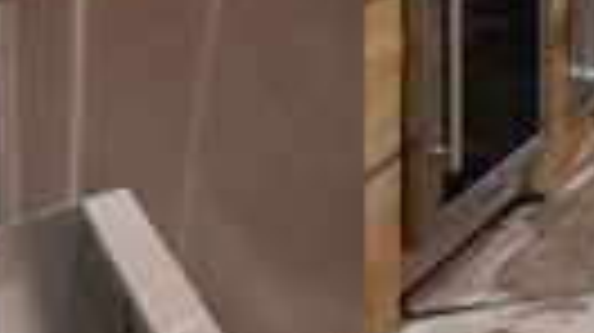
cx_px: 1228
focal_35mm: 66
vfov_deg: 14.6
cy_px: -362
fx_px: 1039
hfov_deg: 18.4
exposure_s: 1/1.67
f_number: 9
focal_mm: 13
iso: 100
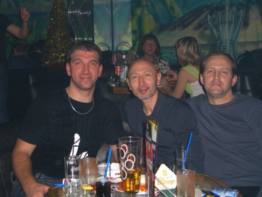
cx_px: 131
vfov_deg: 25.7
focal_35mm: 57
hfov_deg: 33.8
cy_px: 98
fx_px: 431
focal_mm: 11.8
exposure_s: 1/60
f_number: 3.6
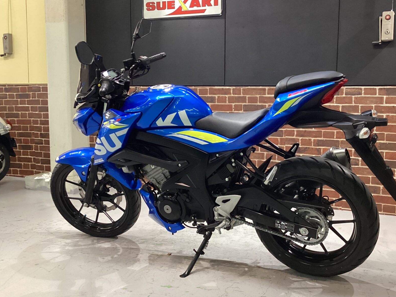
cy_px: 142
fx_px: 435
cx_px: 237
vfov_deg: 37.7
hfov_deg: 48.7
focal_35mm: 38
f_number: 2.4
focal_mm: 3.3
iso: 320
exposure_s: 1/60
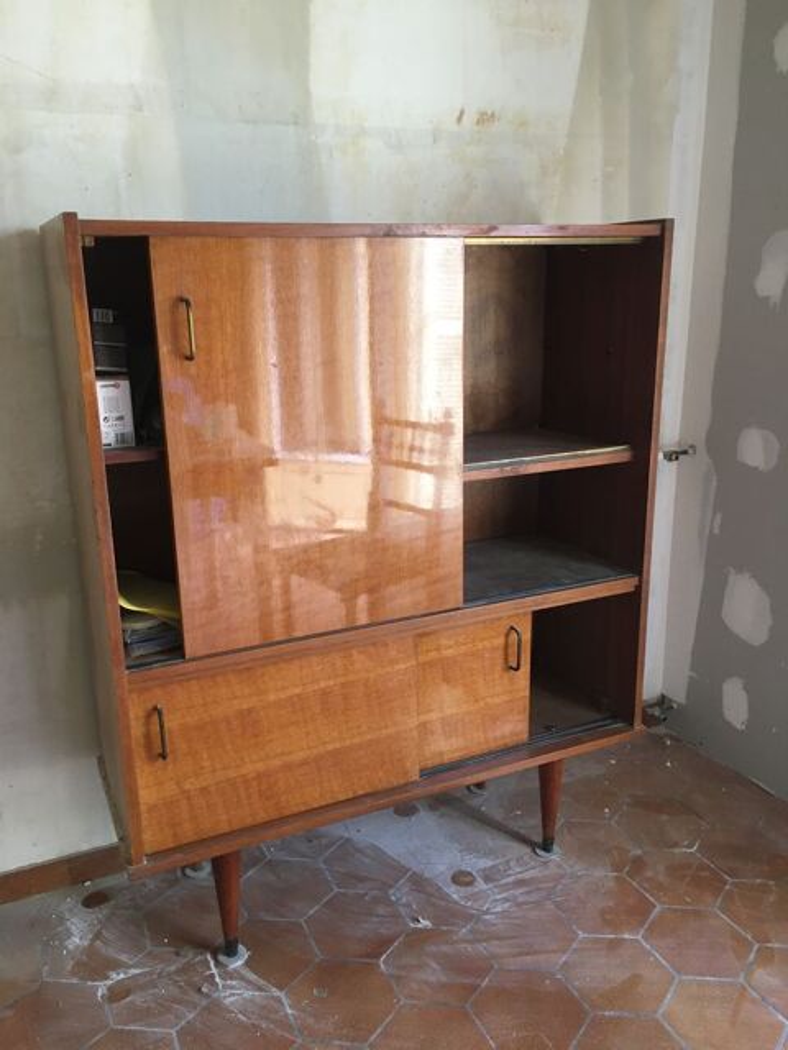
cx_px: 394
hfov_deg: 48.2
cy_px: 525
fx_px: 880
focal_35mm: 29
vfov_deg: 61.7
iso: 125
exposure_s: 1/33
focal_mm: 4.15
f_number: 2.2
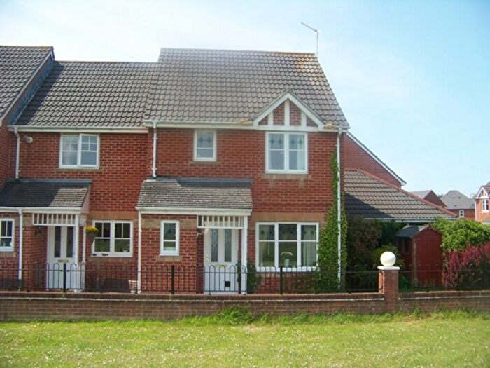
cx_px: 245
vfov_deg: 39.7
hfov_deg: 51.4
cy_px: 184
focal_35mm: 36
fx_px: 510
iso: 64
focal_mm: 5.85
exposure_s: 1/800
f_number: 2.8
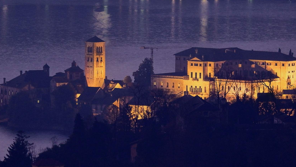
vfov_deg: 2.3
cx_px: 189
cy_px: 72
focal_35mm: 522
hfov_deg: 4.1
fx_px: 4097
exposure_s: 1/8
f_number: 6.7
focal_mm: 230
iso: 400
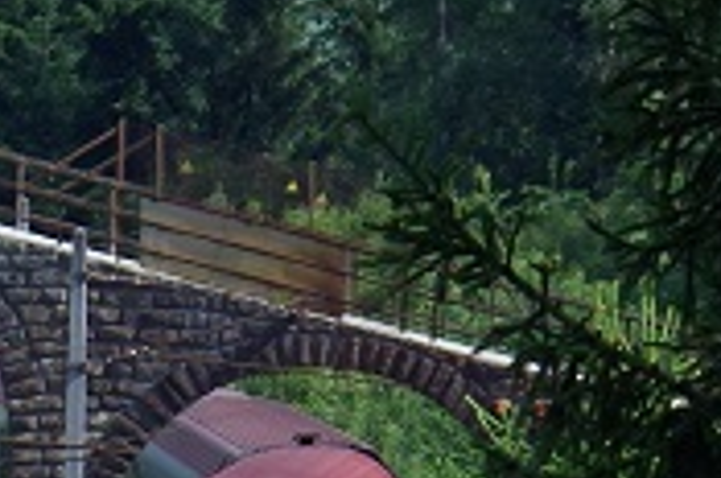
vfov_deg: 2.2
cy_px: 993
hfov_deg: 3.3
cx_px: -1030
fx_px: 12255
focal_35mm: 613
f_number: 5.6
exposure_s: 1/1000
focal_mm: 70
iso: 400
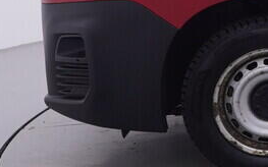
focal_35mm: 126
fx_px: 918
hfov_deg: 13.8
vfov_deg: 10.2
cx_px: 550
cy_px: -36
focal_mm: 15
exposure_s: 1/80
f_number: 5
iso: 200
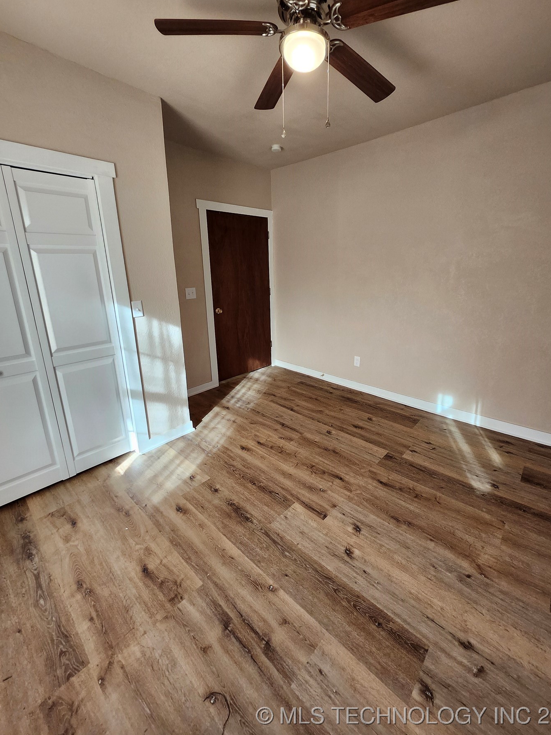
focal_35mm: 14
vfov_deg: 101.9
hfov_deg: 85.5
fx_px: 297
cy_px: 343
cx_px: 295
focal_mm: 1.74
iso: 200
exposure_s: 1/60
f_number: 2.2
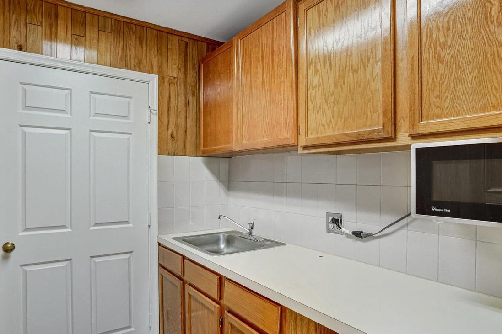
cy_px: 176
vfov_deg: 59.4
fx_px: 293
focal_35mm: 21
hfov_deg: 81.2
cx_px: 240
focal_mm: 16
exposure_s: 1/30
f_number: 8
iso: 1250
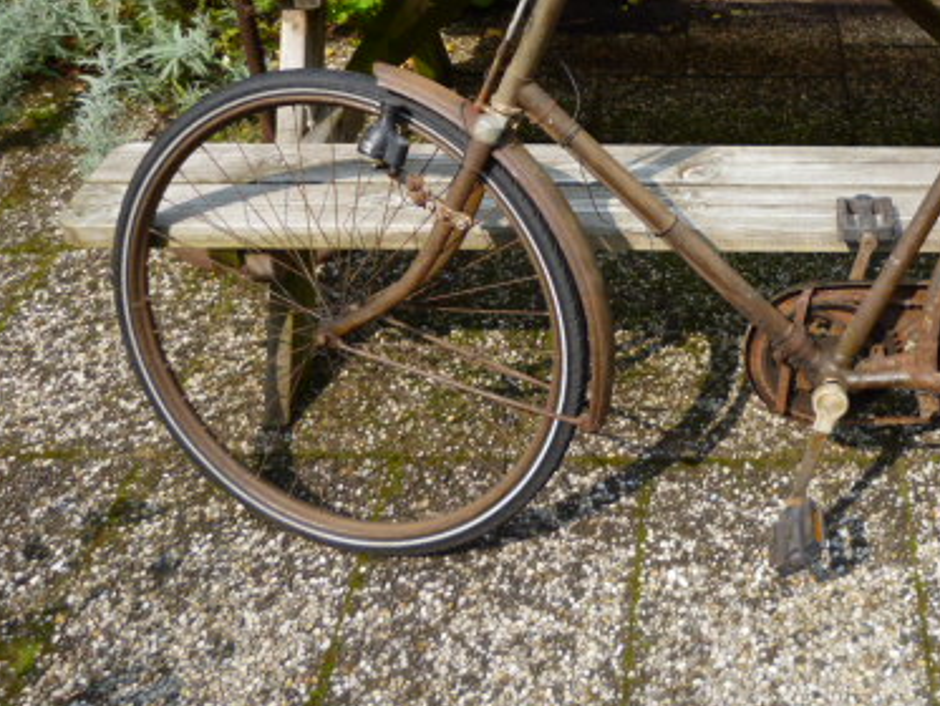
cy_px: 159
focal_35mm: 48
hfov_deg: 38.4
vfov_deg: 29.7
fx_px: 1304
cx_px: 731
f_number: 3.1
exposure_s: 1/500
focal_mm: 5
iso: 100
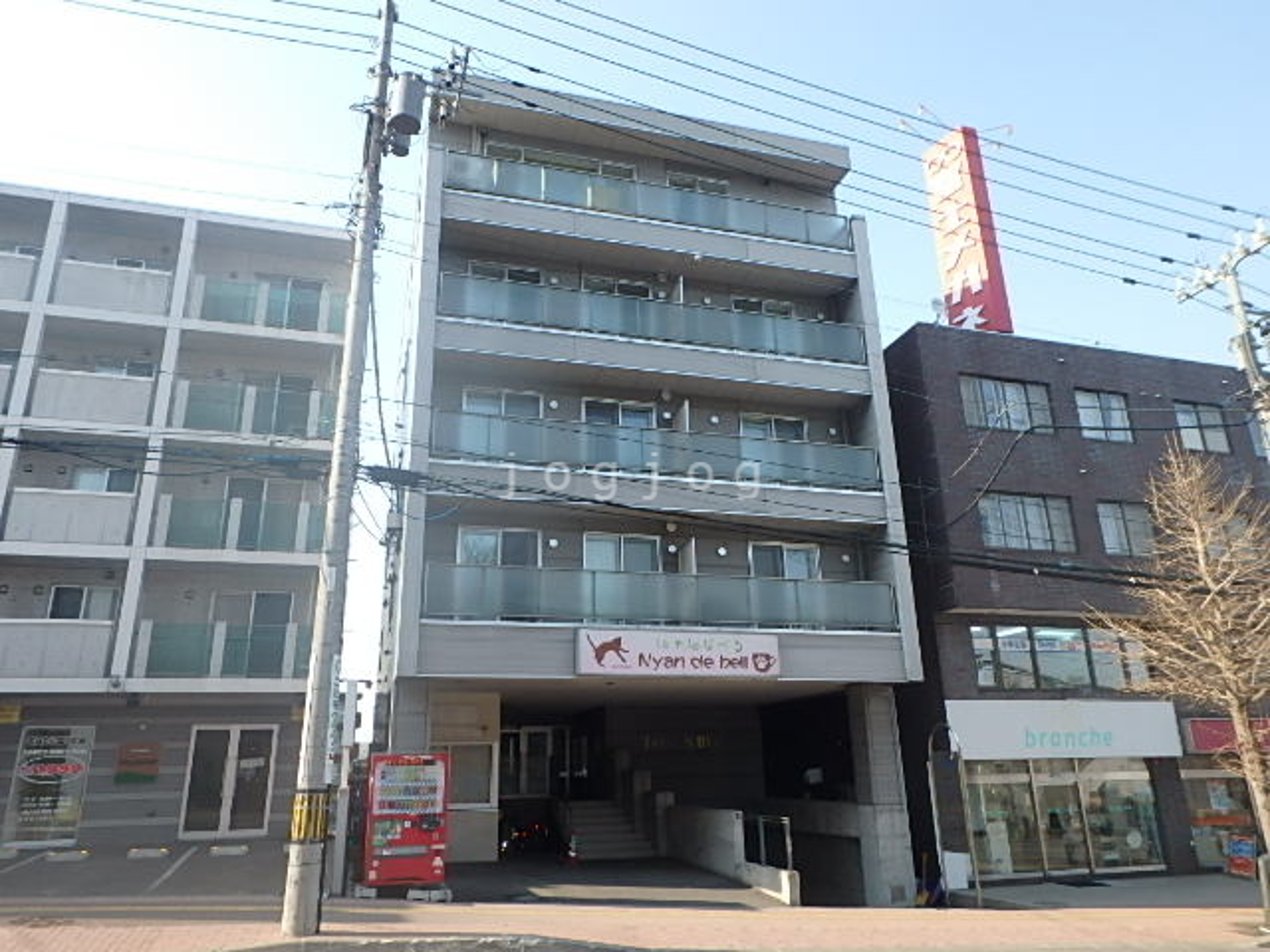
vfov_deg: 56.8
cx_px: 635
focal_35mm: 24
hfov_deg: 71.6
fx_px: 881
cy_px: 476
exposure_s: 1/320
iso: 125
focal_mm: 4.2
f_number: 3.9
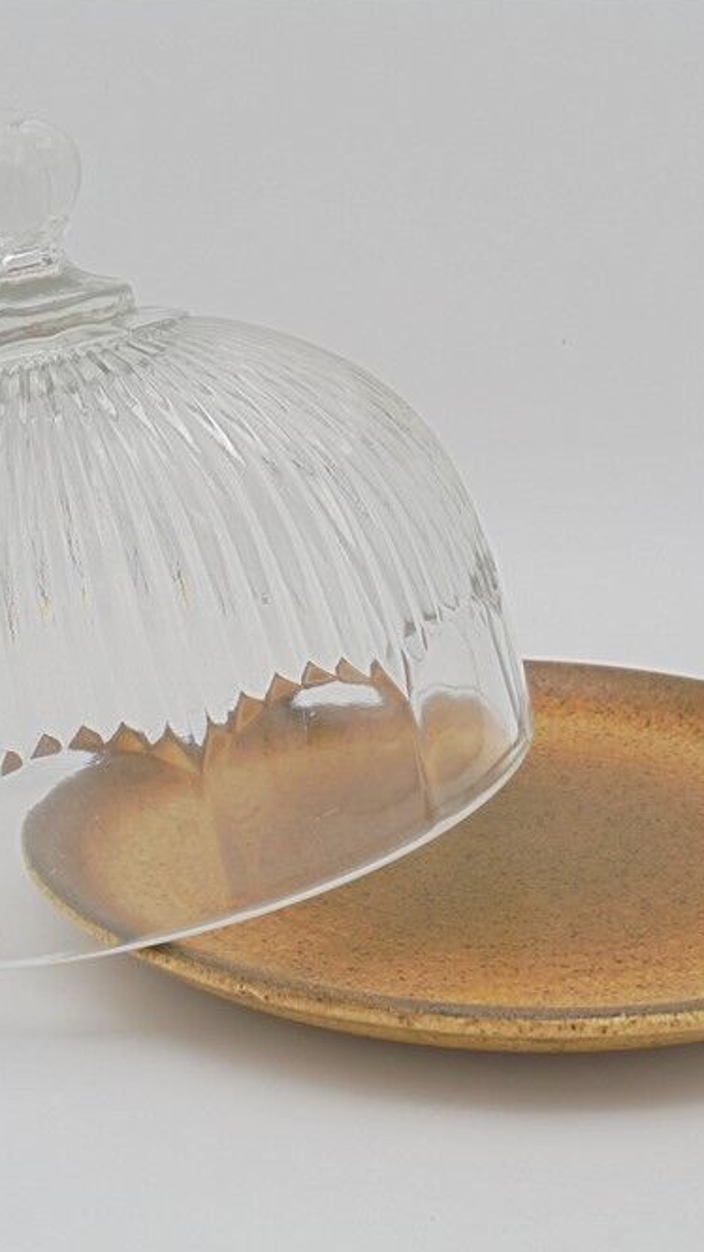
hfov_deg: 21.4
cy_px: 624
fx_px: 1859
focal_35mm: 56
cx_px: 326
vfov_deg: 37.2
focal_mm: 6.9
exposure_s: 1/160
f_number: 4.2
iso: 100
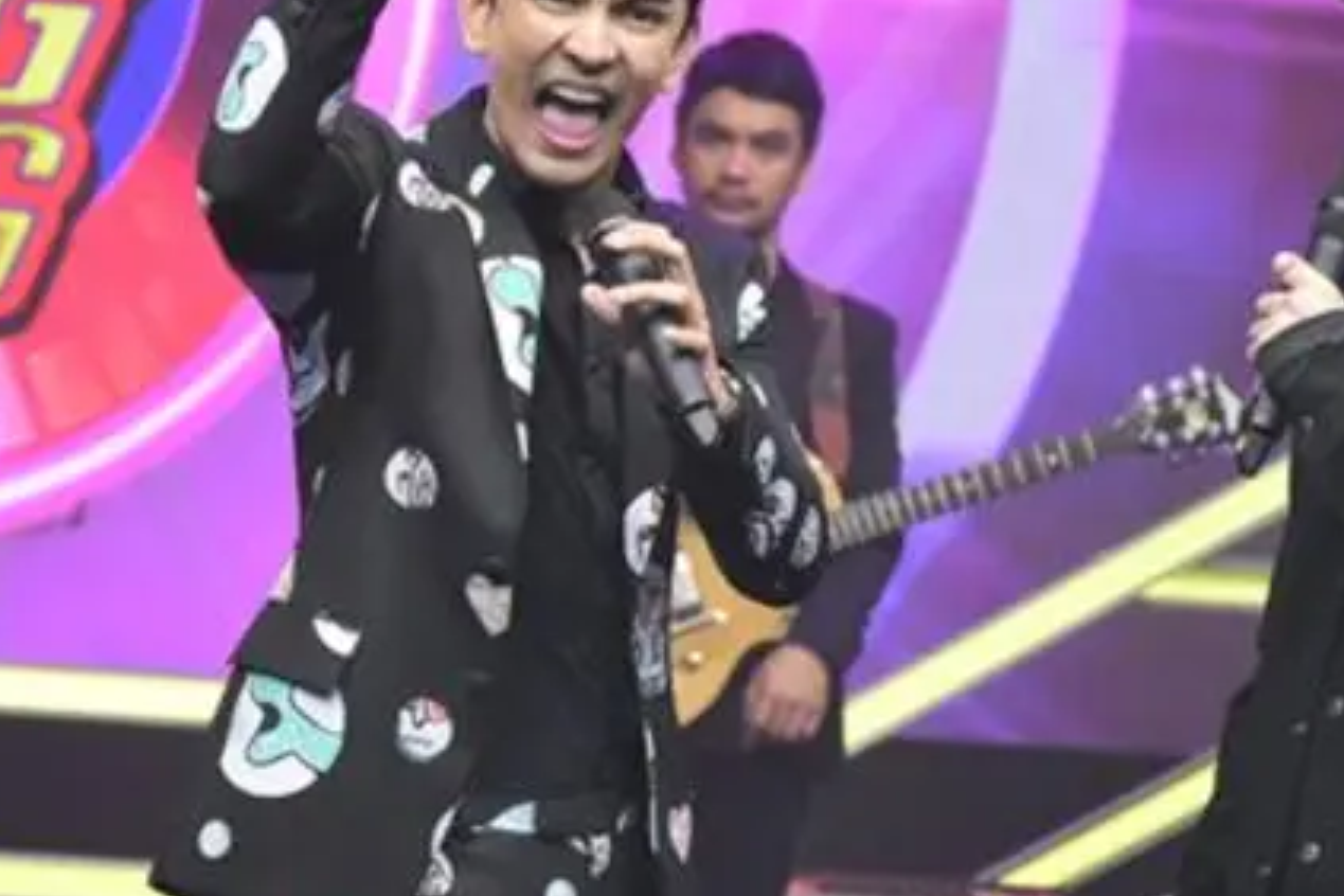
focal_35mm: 263
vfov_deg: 5.2
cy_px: 386
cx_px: 527
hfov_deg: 7.8
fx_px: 9815
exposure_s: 1/400
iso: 2500
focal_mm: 95
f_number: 5.3
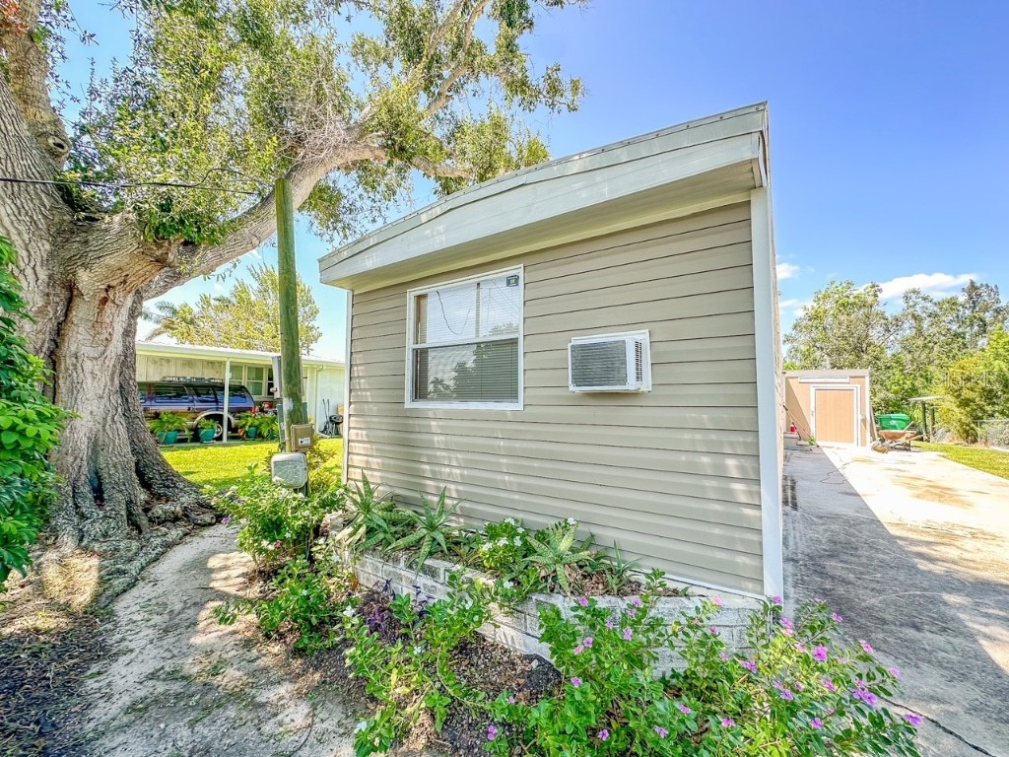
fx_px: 408
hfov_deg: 102.1
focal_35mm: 14
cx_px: 504
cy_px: 378
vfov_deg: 85.7
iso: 40
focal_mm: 2.22
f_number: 2.2
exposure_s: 1/320
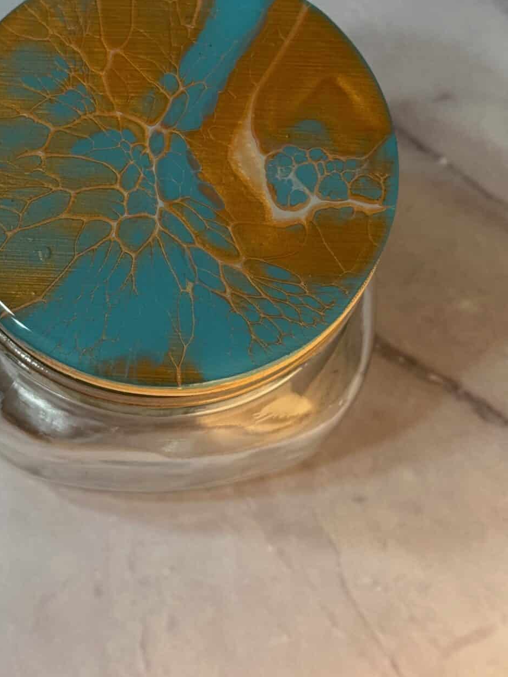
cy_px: 225
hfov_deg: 18.6
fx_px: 1546
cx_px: 155
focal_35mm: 79
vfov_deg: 24.6
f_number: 1.78
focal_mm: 6.76
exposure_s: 1/60
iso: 100
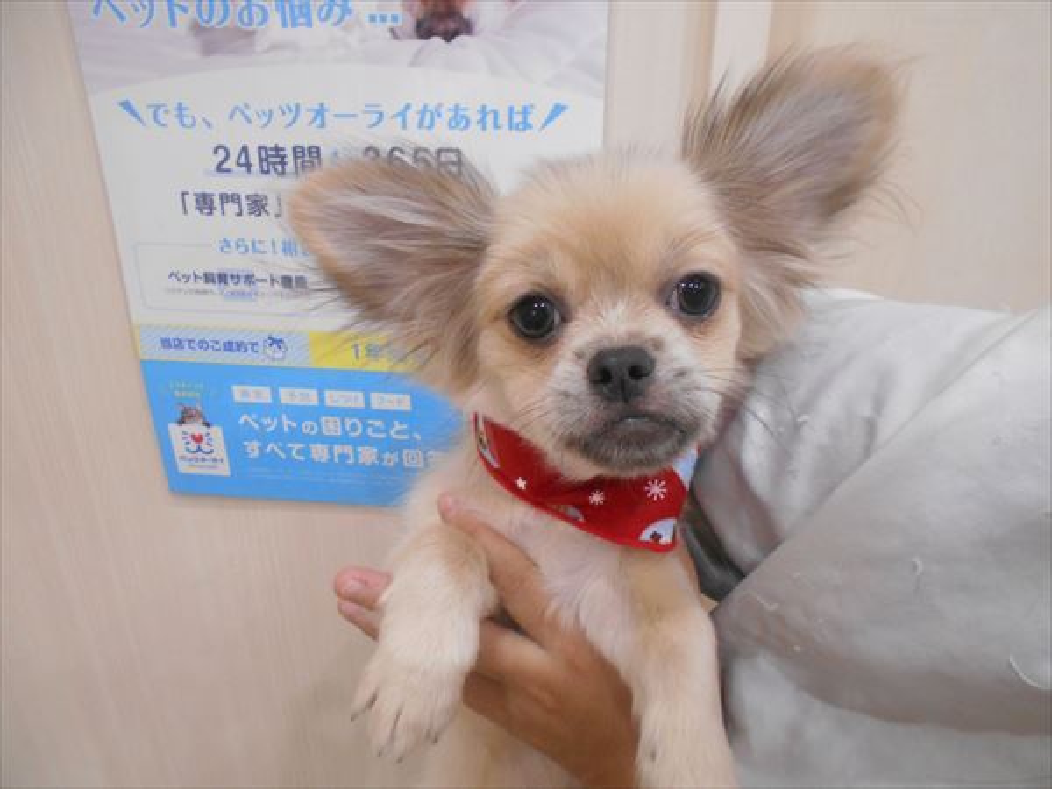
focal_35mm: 26
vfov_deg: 53.1
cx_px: 526
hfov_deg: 67.3
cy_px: 394
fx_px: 790
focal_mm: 4.6
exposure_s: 1/30
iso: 400
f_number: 3.2
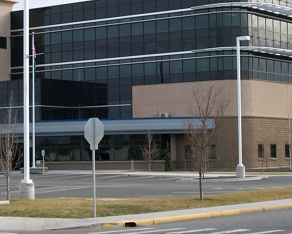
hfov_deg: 17.1
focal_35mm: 112
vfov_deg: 13.7
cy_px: 91
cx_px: 109
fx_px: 968
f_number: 3.4
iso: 80
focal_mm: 9.4
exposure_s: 1/500
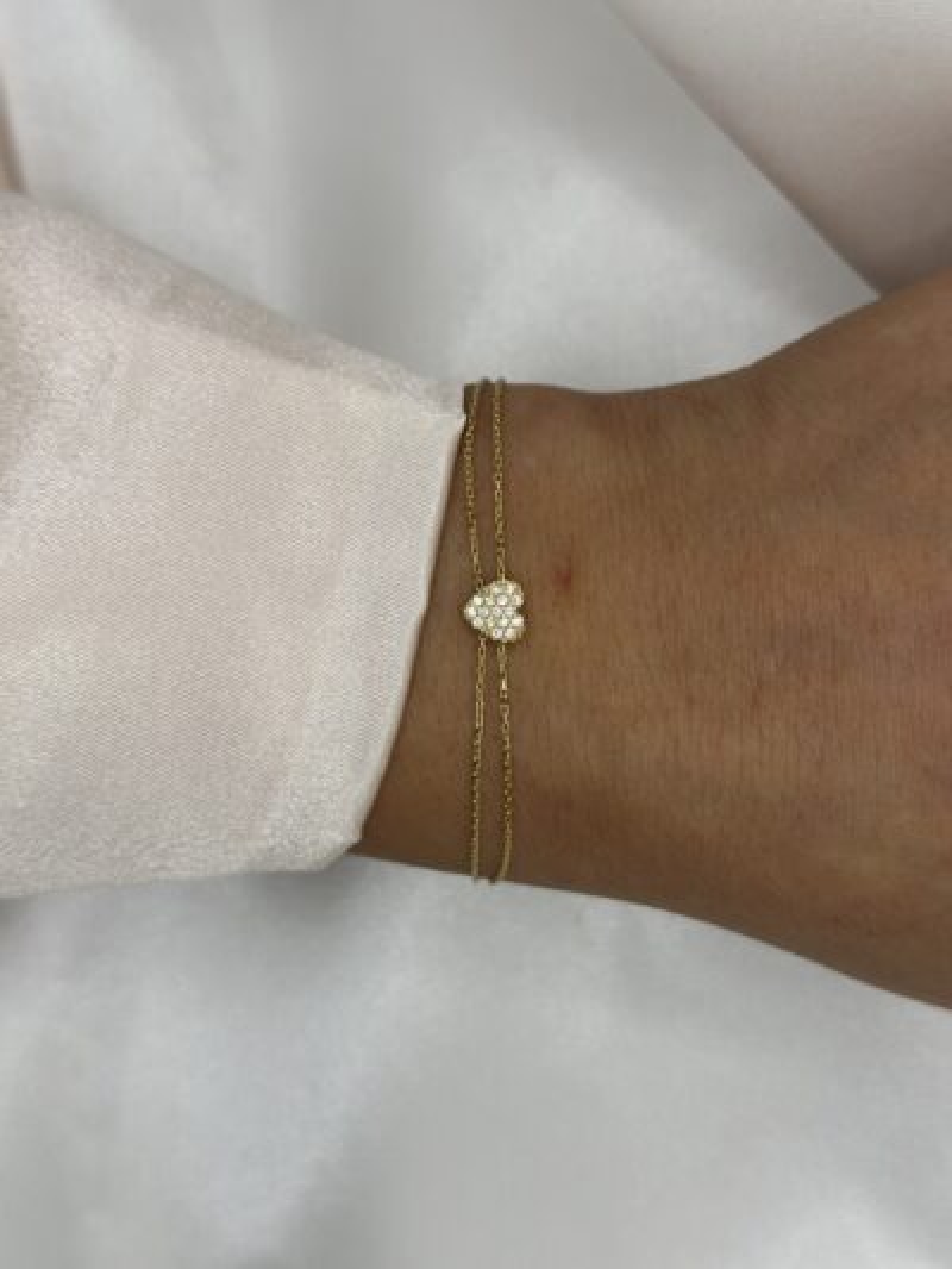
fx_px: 1759
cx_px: 476
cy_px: 634
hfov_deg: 30.3
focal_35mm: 48
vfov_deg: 39.6
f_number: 1.78
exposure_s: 1/1667
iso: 80
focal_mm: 6.86
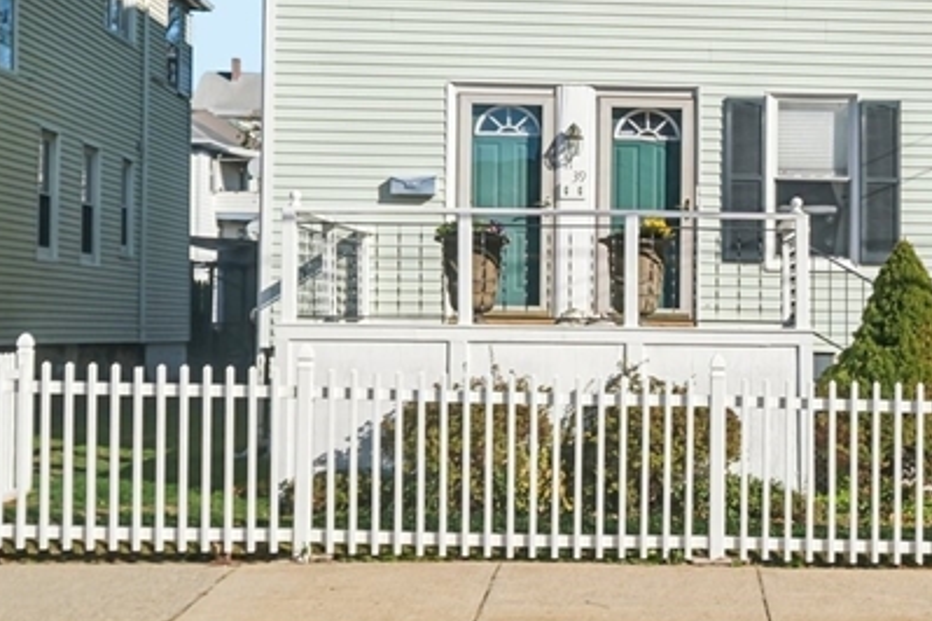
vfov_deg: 21.1
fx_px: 1527
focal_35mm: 59
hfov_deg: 33.4
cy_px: -158
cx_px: 675
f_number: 5.6
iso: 160
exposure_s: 1/1250
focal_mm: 15.1
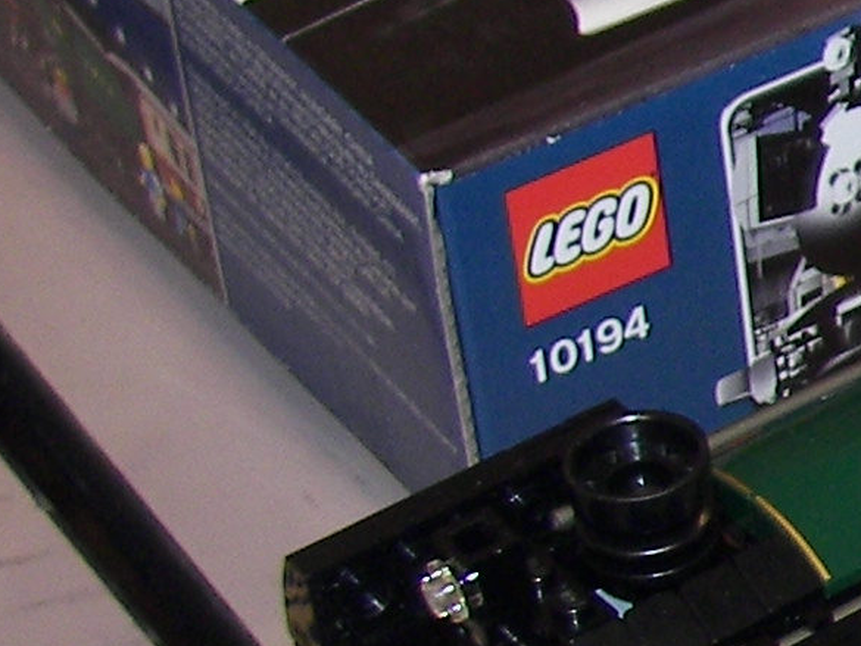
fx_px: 4702
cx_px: 1994
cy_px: 356
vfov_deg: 7.9
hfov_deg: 9.4
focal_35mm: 189
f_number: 2.8
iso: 64
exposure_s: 1/30
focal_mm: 6
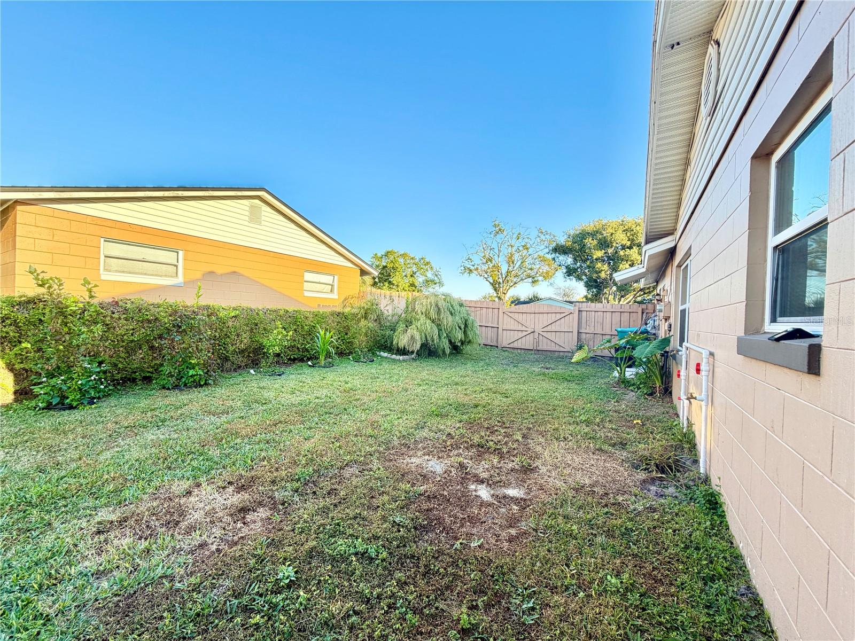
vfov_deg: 85.7
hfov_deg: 102.1
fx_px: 346
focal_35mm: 14
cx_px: 428
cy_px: 320
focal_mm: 2.22
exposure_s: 1/121
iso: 64
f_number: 2.2
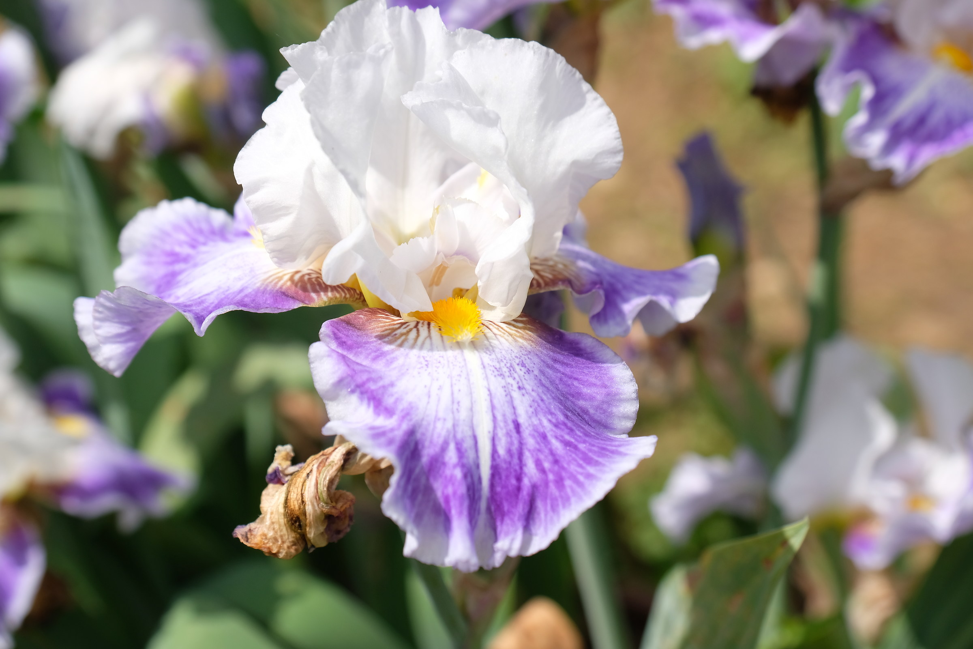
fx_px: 1892
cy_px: 324
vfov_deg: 19.5
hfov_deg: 28.8
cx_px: 486
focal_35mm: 70
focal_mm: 46.6
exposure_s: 1/1250
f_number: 4.7
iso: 250
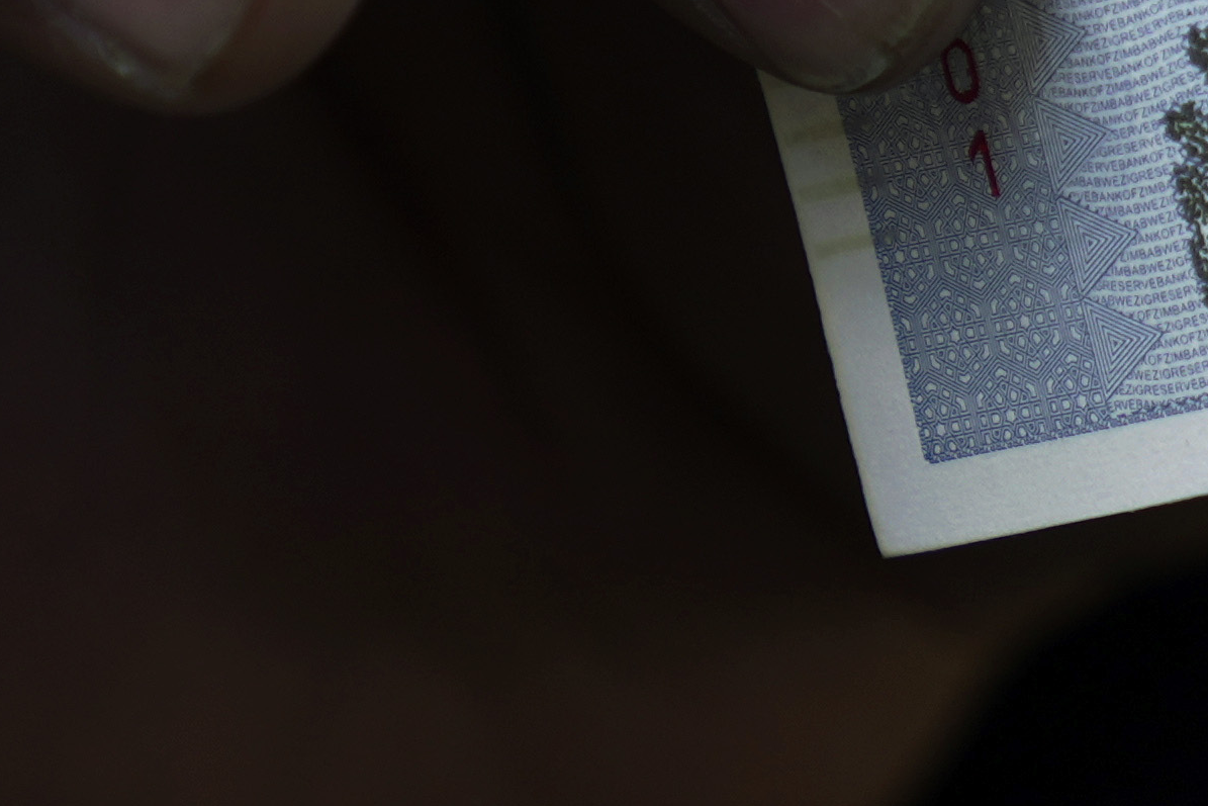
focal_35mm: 506
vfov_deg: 2.7
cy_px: -139
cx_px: 2412
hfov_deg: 4.0
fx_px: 16980
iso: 100
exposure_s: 1/125
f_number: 3.5
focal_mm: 70
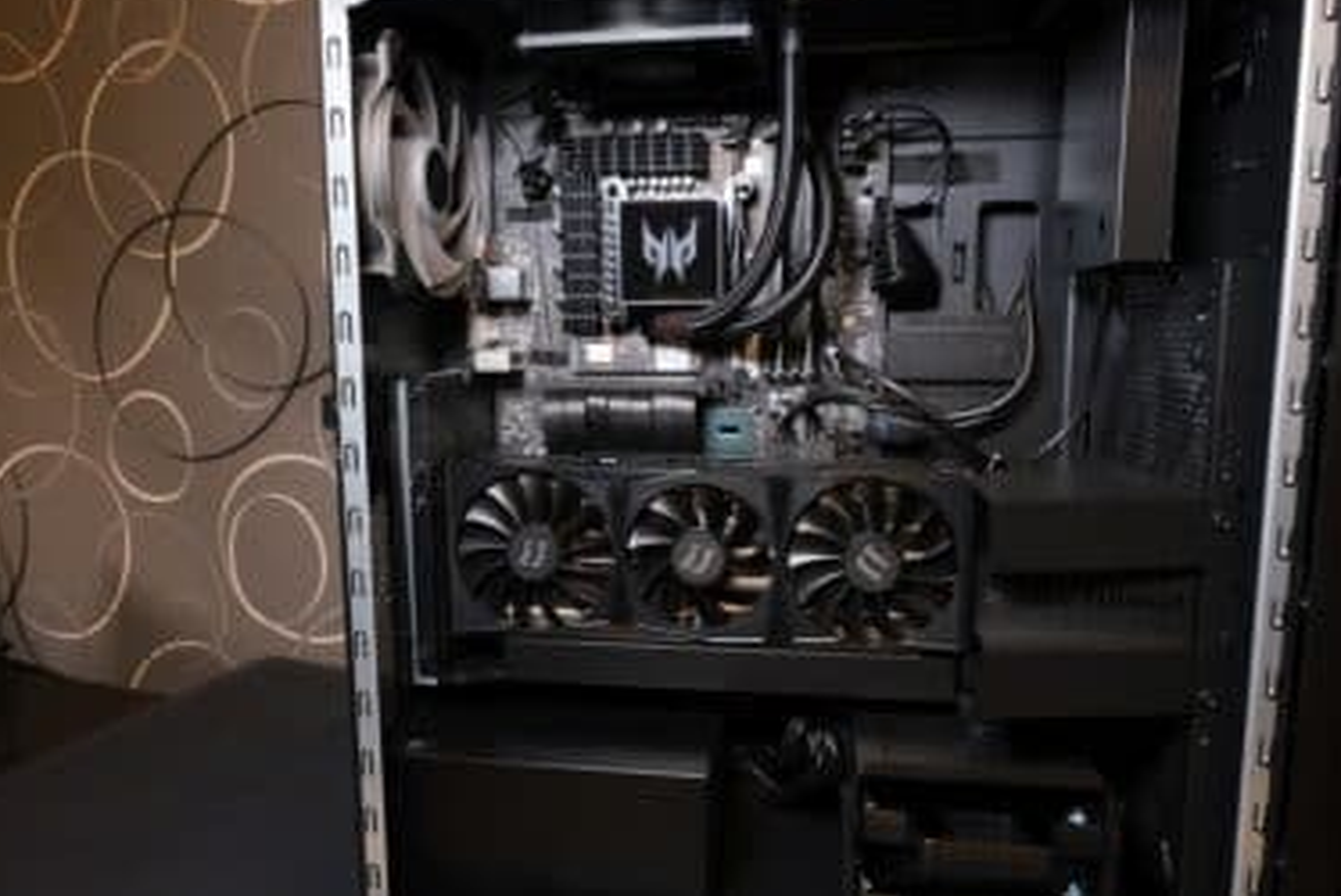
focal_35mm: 25
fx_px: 932
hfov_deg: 71.5
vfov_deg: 51.4
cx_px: 678
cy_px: 437
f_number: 8
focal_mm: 16
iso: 1600
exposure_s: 1/10
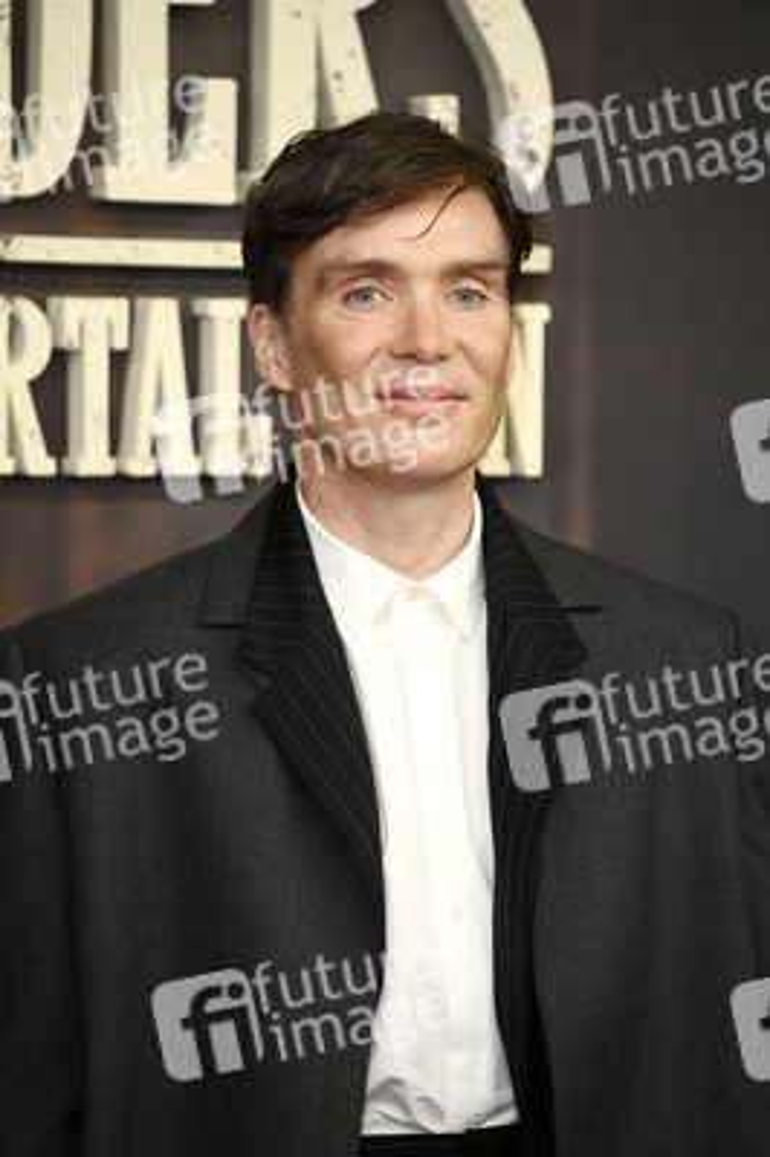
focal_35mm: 300
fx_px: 9641
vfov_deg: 6.9
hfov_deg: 4.6
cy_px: 578
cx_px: 385
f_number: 5.6
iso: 500
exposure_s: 1/250
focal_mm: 300
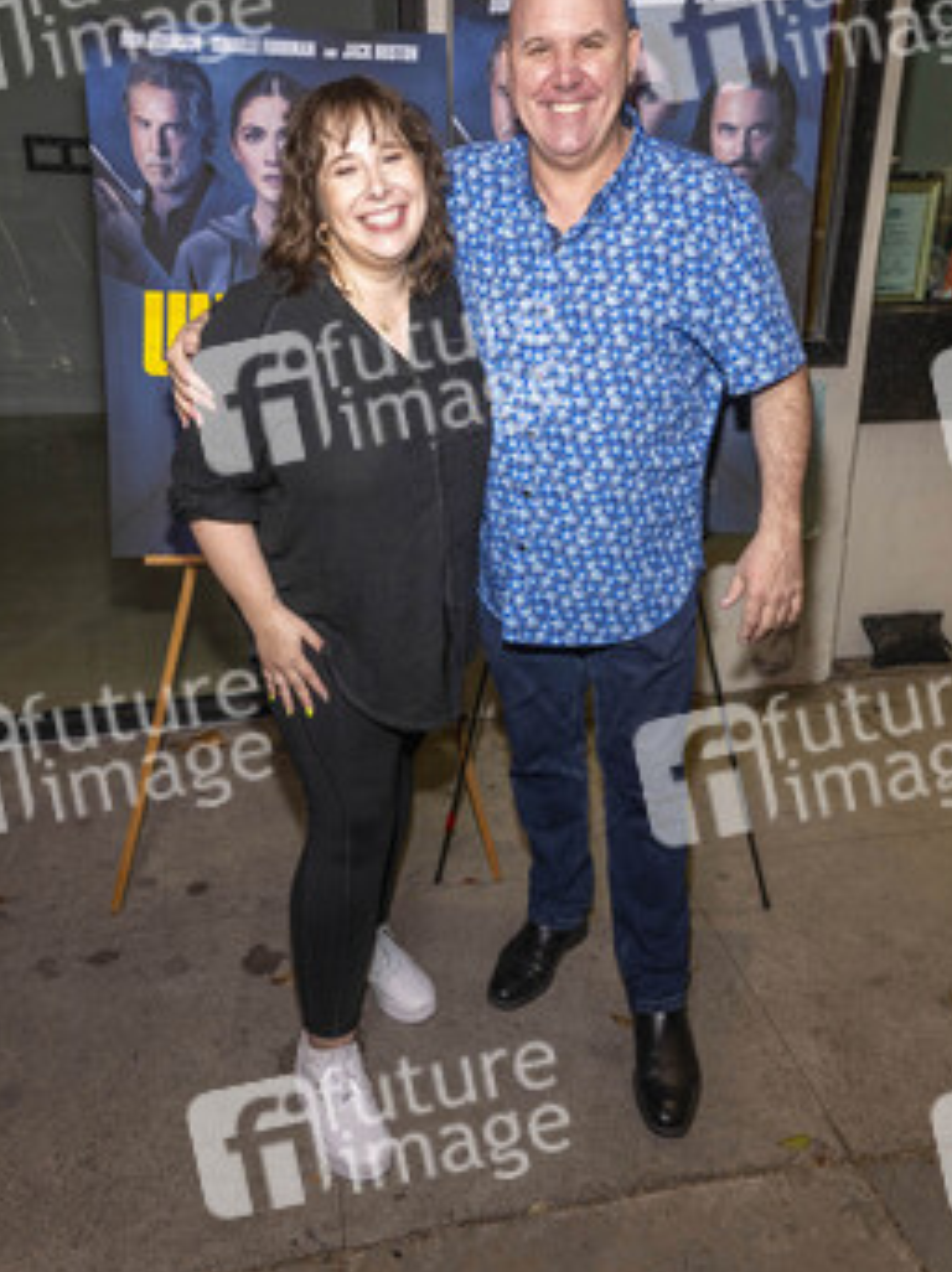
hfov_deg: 51.3
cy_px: 573
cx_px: 487
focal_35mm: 27
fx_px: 991
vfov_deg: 65.2
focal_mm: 24
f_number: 5.6
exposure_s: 1/200
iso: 800
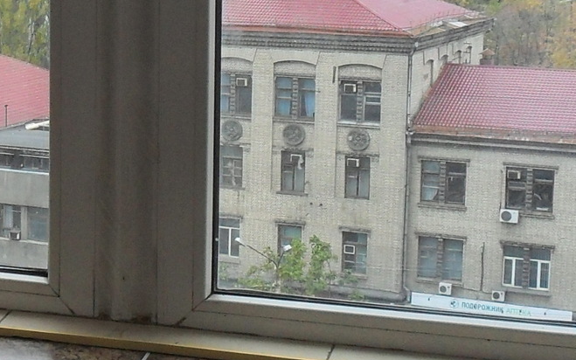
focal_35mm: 89
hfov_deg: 22.5
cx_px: 21
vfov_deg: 14.6
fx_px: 1397
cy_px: 84
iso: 100
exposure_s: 1/125
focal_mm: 4.9
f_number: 3.5
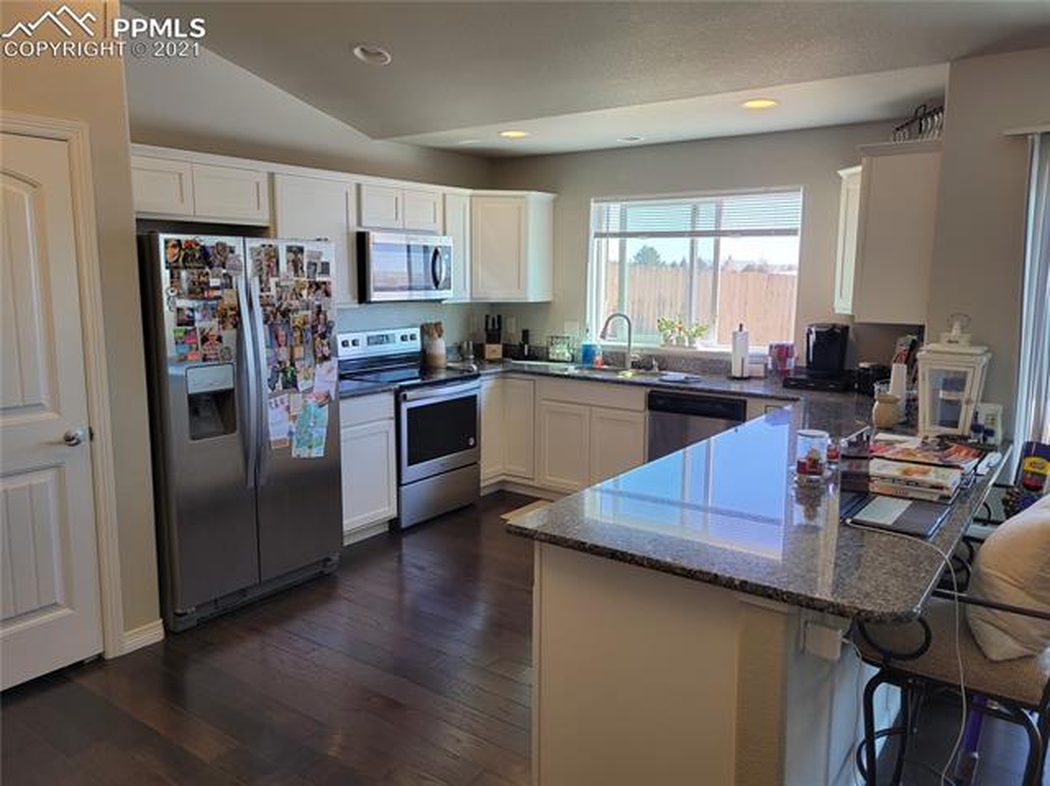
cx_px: 525
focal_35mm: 26
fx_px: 788
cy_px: 393
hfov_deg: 67.3
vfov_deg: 53.0
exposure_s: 1/119
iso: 50
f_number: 1.8
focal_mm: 5.4
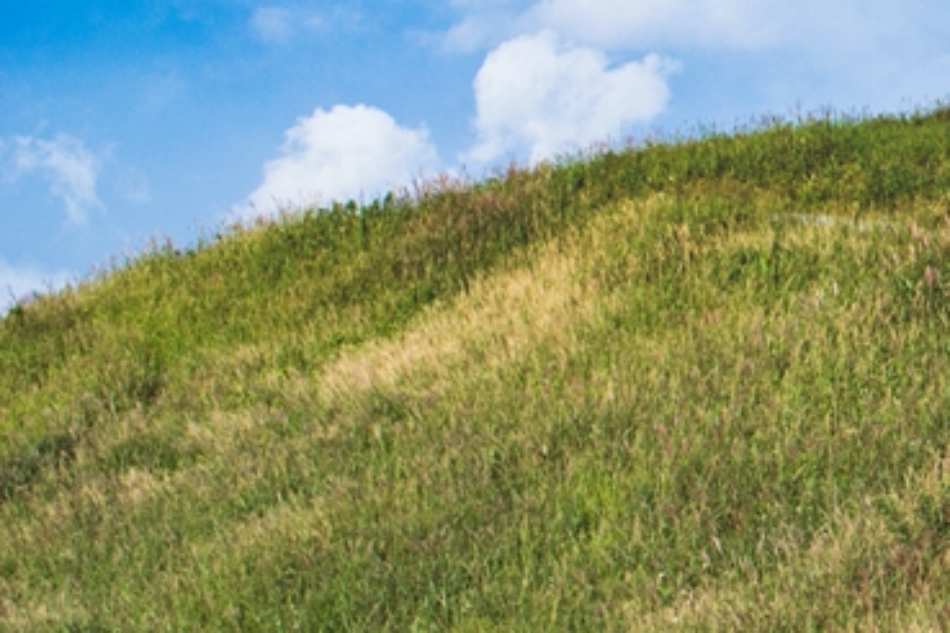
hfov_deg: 16.7
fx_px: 3008
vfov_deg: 12.0
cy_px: 418
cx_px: 1310
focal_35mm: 114
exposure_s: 1/500
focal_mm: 26
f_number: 8
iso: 200
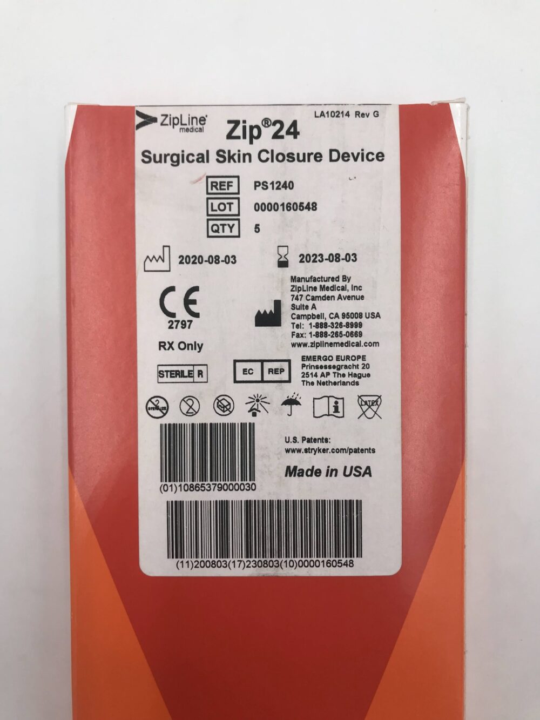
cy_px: 360
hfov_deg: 49.8
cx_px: 270
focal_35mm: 28
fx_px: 582
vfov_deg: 63.4
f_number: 1.8
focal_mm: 3.99
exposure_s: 1/164
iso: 20
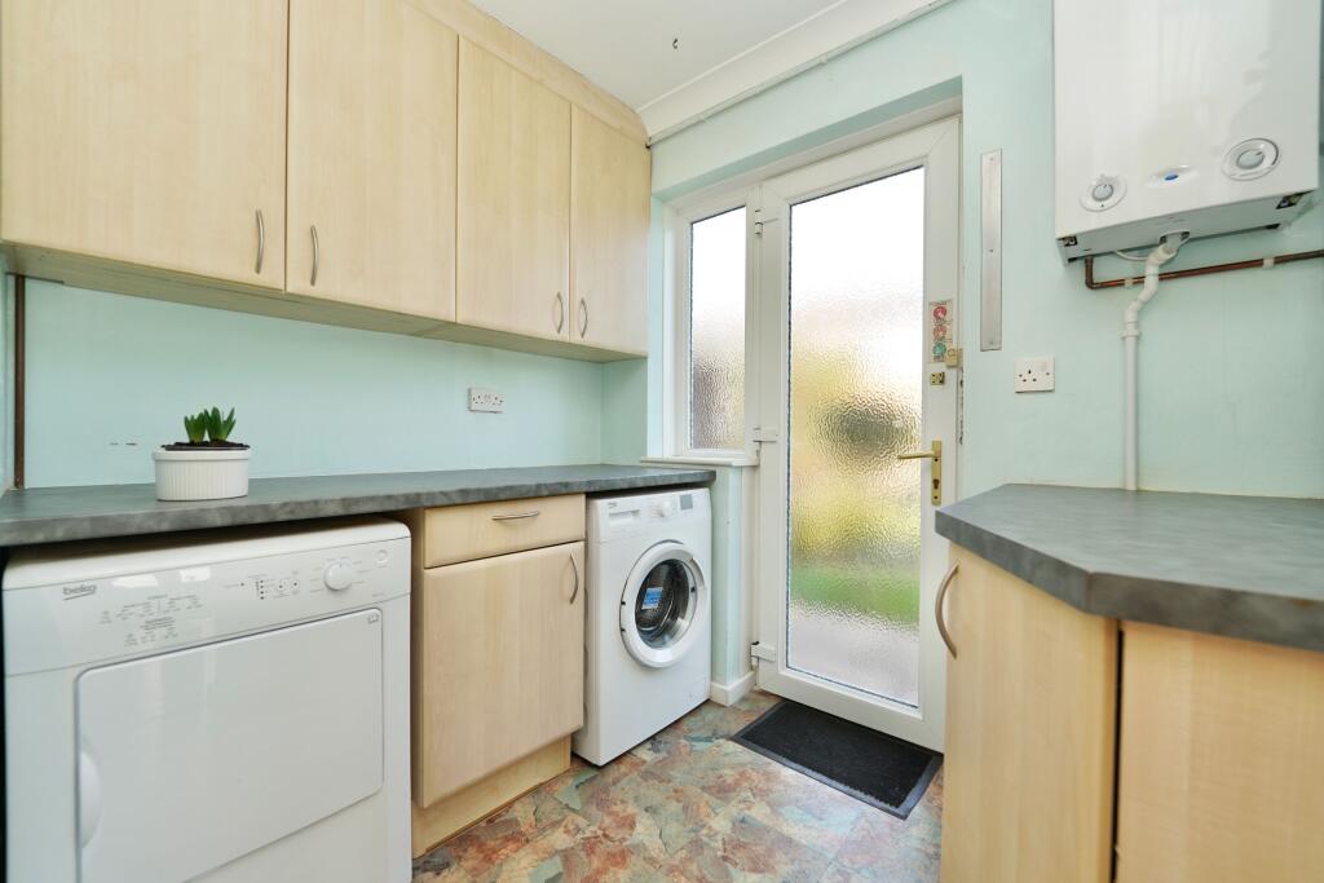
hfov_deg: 104.2
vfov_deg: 81.2
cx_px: 662
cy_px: 442
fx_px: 515
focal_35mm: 14
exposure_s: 1/160
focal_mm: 14
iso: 250
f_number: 4
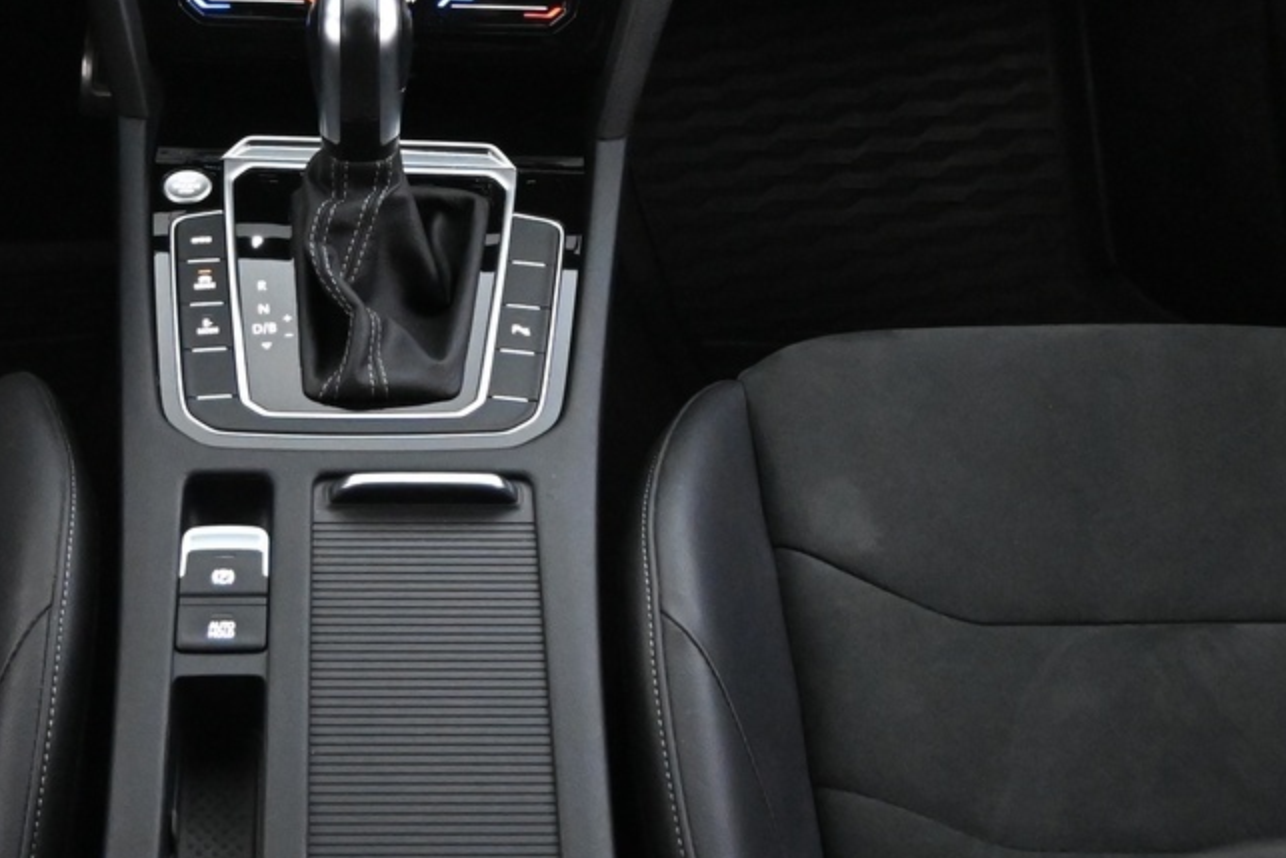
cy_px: 44
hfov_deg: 30.9
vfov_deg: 20.6
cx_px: 384
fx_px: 2296
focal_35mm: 64
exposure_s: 1/25
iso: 5000
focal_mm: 17
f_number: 3.5
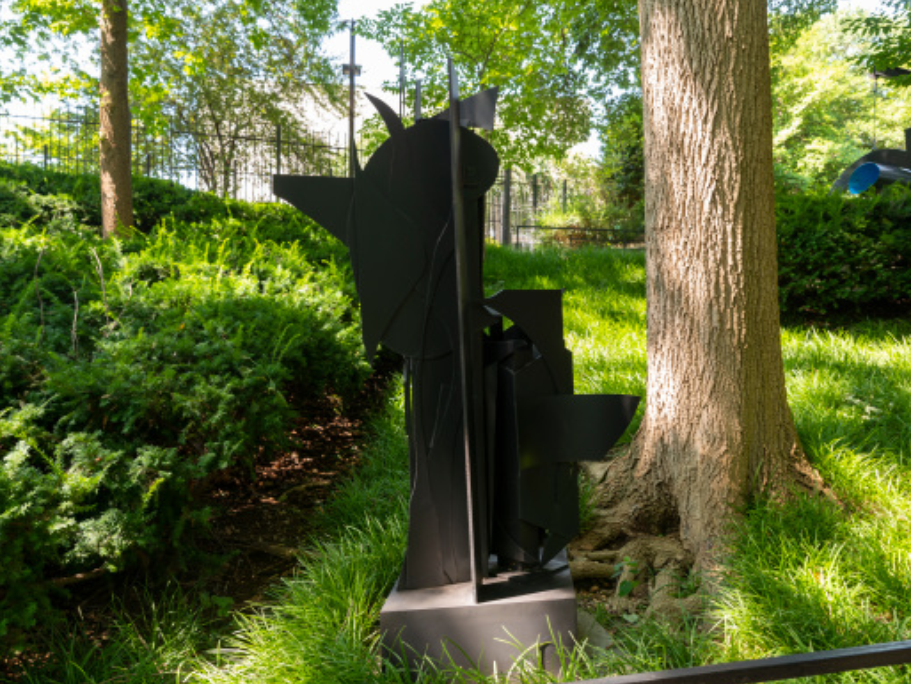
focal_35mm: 27
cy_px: 348
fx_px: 711
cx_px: 414
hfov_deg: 65.2
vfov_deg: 51.4
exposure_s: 1/30
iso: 200
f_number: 6.3
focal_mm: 24
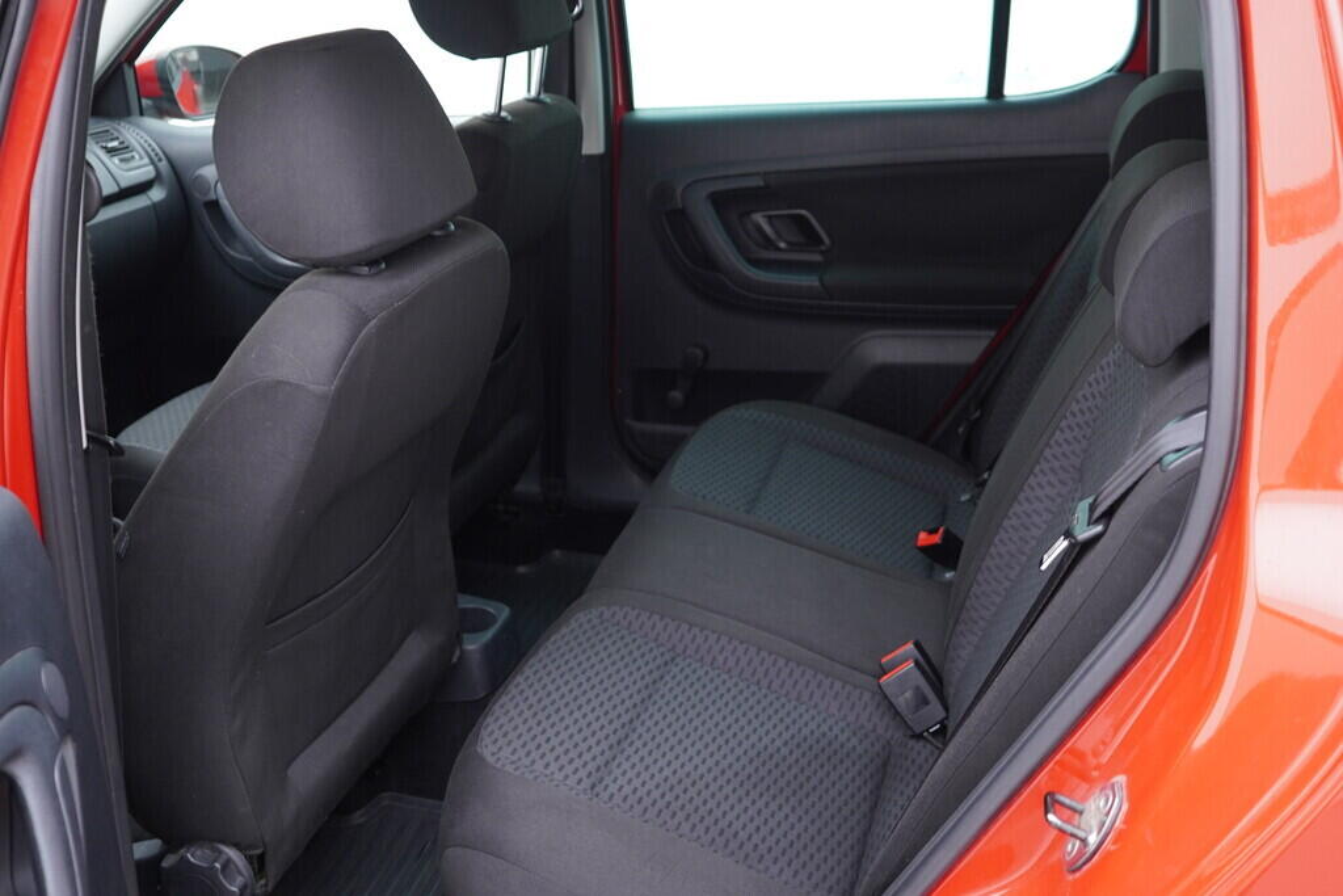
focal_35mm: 36
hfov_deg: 53.1
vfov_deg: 36.9
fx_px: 1343
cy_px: 448
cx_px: 672
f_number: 2.8
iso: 400
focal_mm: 24
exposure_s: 1/40
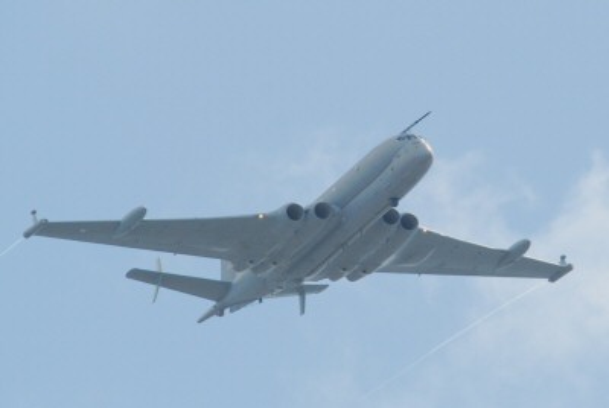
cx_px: 304
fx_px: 8640
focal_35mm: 510
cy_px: 204
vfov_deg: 2.7
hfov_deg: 4.0
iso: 400
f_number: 9.5
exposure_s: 1/750
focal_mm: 340
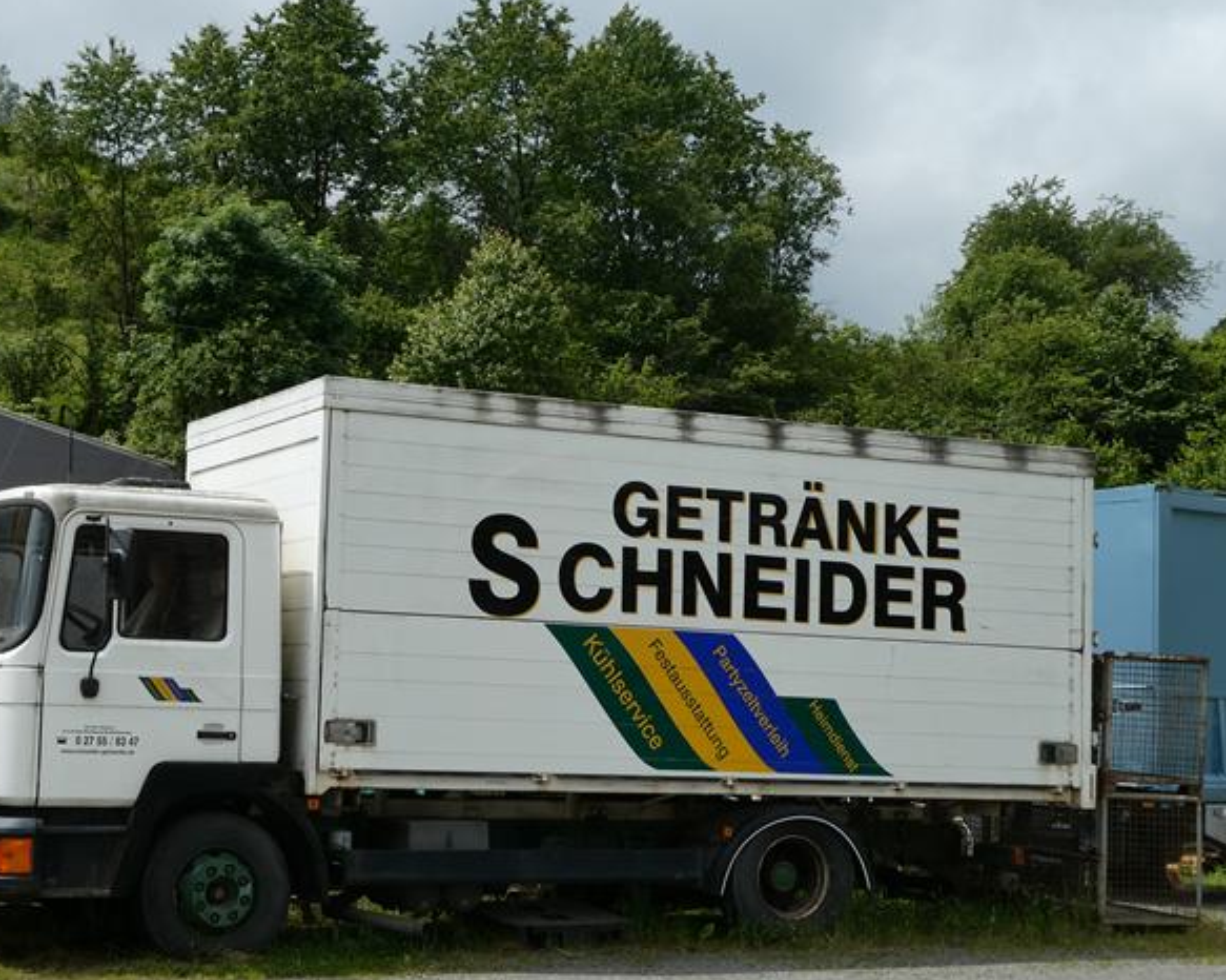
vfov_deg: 24.2
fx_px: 2285
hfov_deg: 29.9
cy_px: 553
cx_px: 473
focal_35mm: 63
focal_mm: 8.4
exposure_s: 1/800
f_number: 4.5
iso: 80
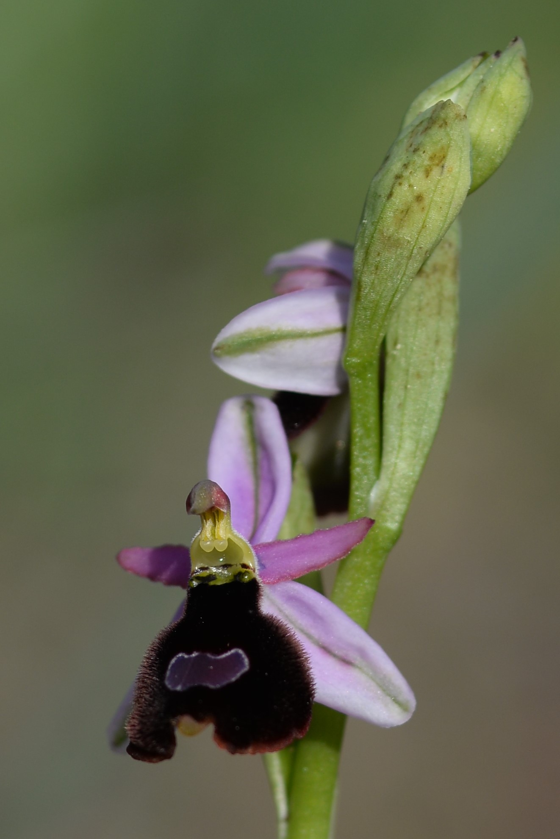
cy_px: 420
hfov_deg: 13.0
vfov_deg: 19.5
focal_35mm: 105
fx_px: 2448
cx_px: 280
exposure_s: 1/800
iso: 200
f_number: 6.3
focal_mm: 105
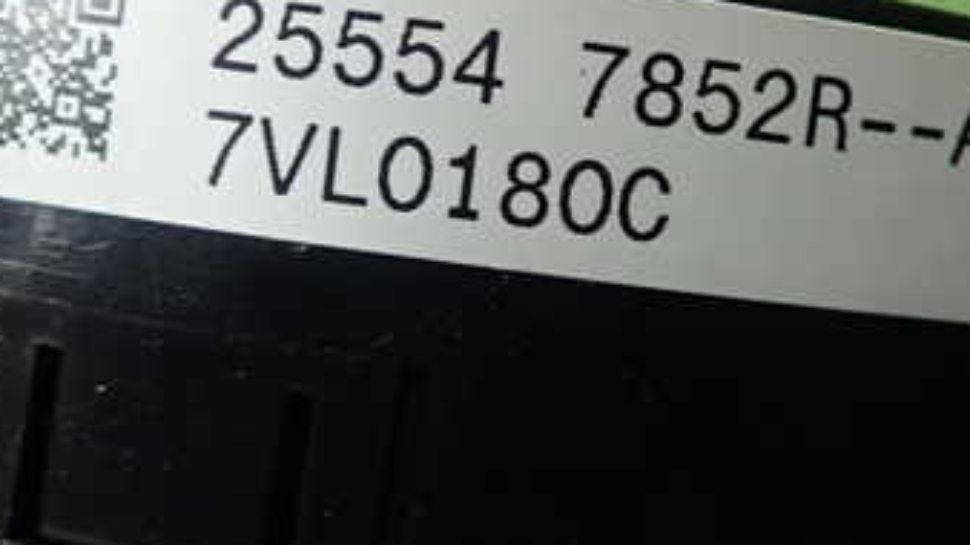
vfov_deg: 20.6
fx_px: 1492
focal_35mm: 58
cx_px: 565
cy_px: 152
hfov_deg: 35.9
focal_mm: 5.5
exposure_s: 1/125
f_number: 2.3
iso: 320
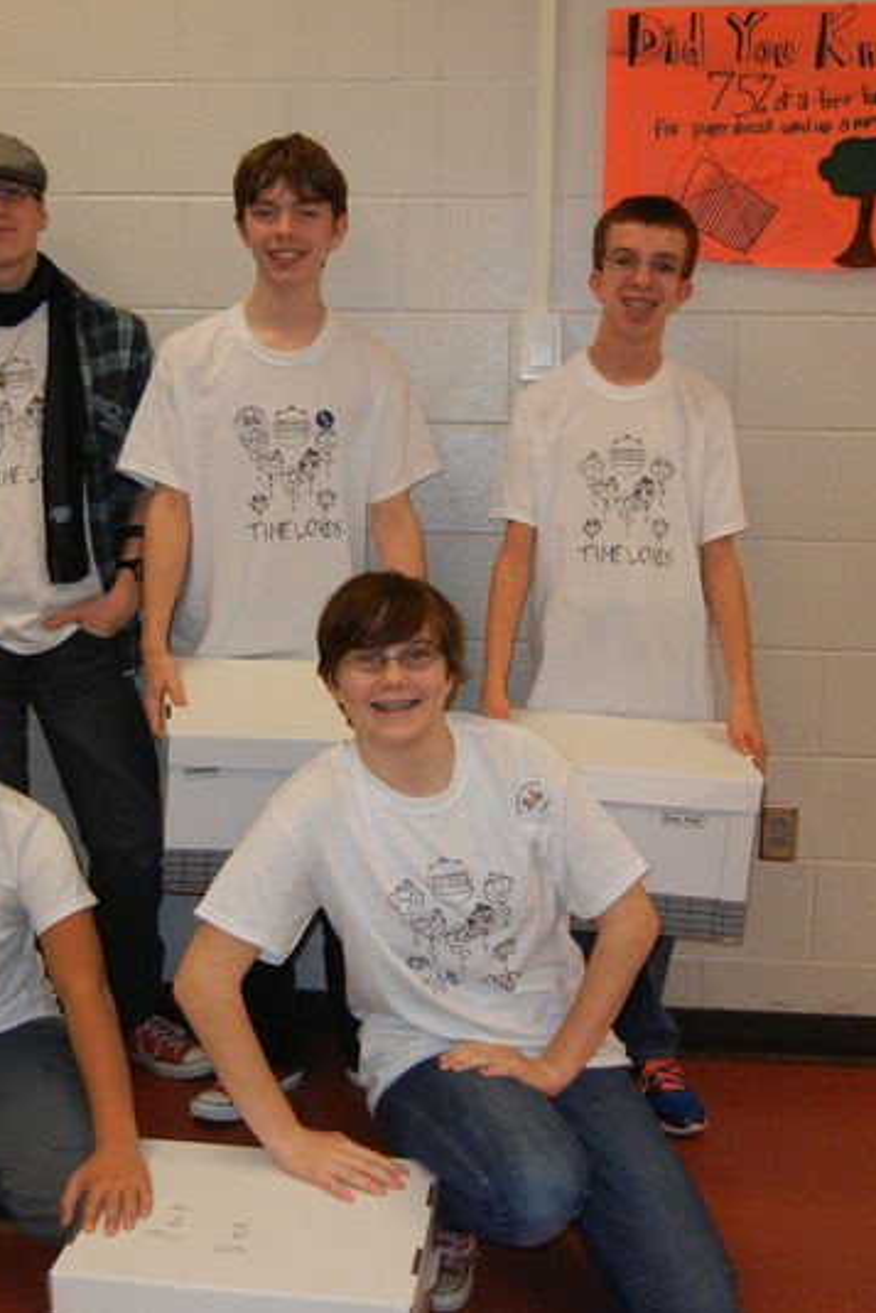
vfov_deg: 46.4
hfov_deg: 31.9
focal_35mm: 42
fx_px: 1532
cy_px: 655
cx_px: 390
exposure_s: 1/30
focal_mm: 5.4
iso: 200
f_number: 3.5
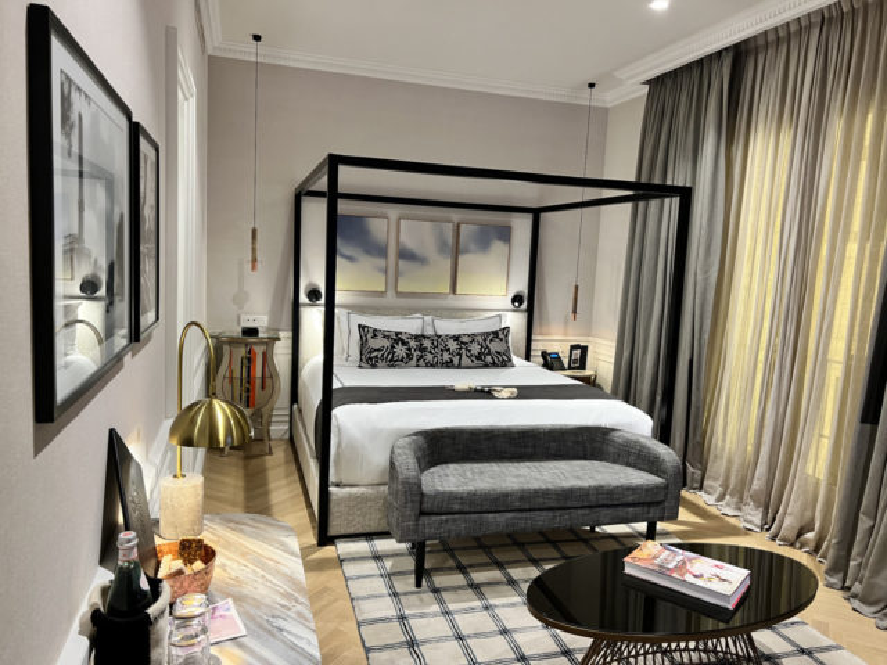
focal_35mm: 26
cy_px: 332
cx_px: 444
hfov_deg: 67.3
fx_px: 666
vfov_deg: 53.1
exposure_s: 1/60
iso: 250
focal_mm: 5.7
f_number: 1.5
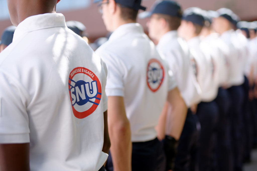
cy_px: 86
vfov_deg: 27.0
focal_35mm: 50
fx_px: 357
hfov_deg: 39.6
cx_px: 128
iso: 100
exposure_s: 1/500
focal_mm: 50
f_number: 1.6
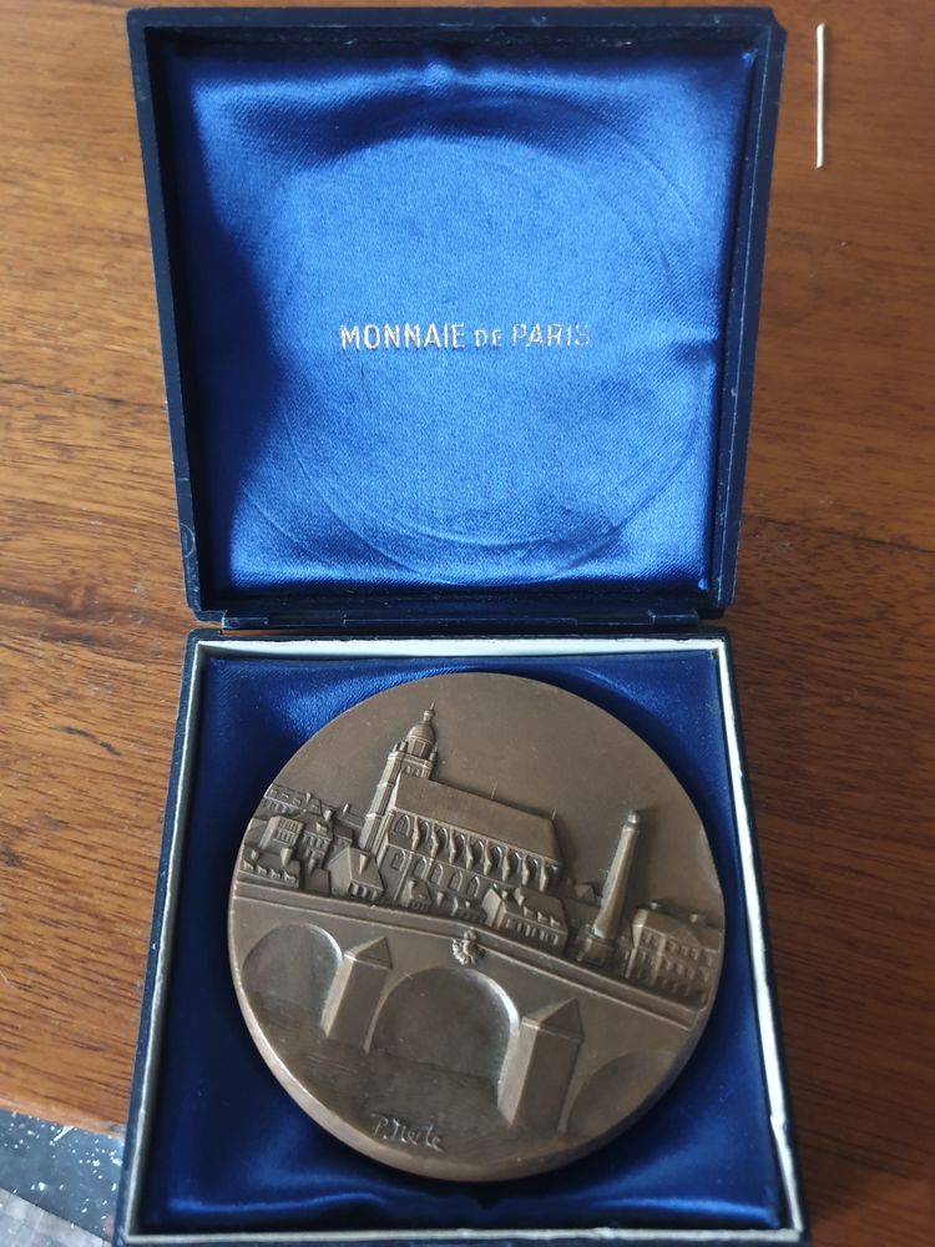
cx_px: 468
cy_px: 624
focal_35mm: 26
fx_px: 936
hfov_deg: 53.1
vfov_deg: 67.3
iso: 250
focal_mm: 4.3
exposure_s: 1/11
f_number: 1.5
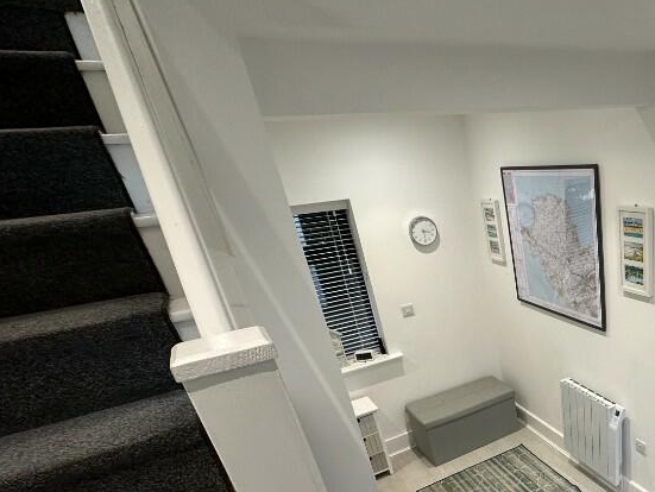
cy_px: 389
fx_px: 492
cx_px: 578
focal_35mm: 26
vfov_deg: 50.2
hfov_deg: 58.5
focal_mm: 2.22
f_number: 2.2
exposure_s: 1/100
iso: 160
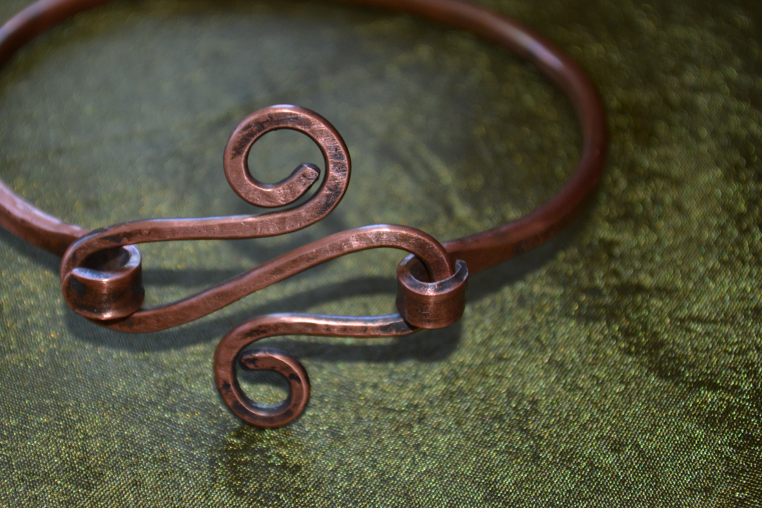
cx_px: 292
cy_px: 237
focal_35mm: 107
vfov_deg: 12.8
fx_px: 2257
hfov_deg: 19.1
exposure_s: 1/60
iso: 400
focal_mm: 55
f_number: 5.6
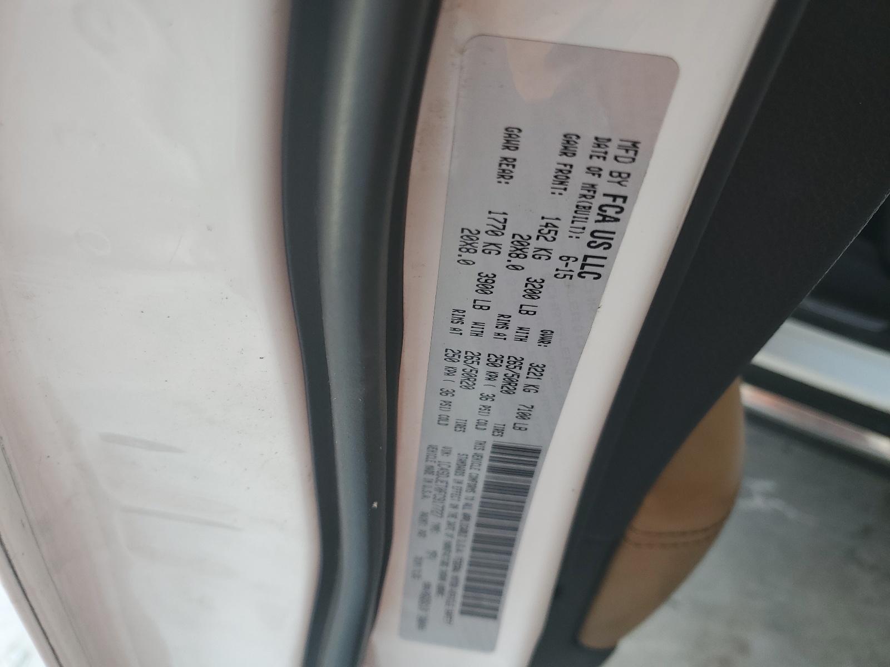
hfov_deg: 67.3
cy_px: 334
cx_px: 445
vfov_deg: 53.1
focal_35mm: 26
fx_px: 668
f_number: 1.5
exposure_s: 1/217
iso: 50
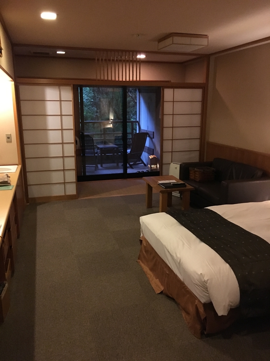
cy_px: 180
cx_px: 135
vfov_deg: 61.7
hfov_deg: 48.2
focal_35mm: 29
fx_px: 302
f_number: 2.2
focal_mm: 4.15
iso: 320
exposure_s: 1/15
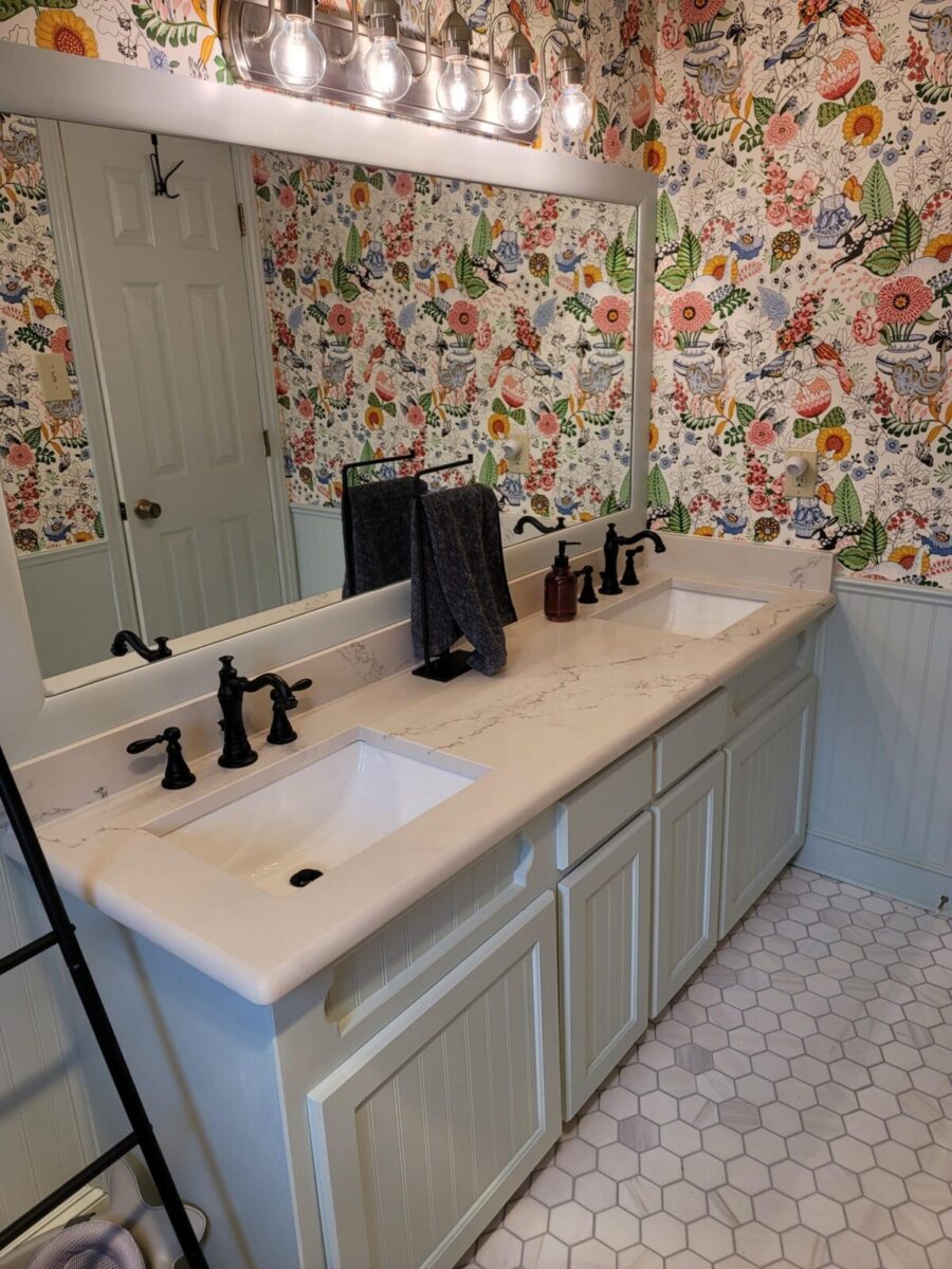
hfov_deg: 54.9
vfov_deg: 69.4
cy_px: 634
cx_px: 476
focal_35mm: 25
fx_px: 917
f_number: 1.8
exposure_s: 1/120
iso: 80
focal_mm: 7
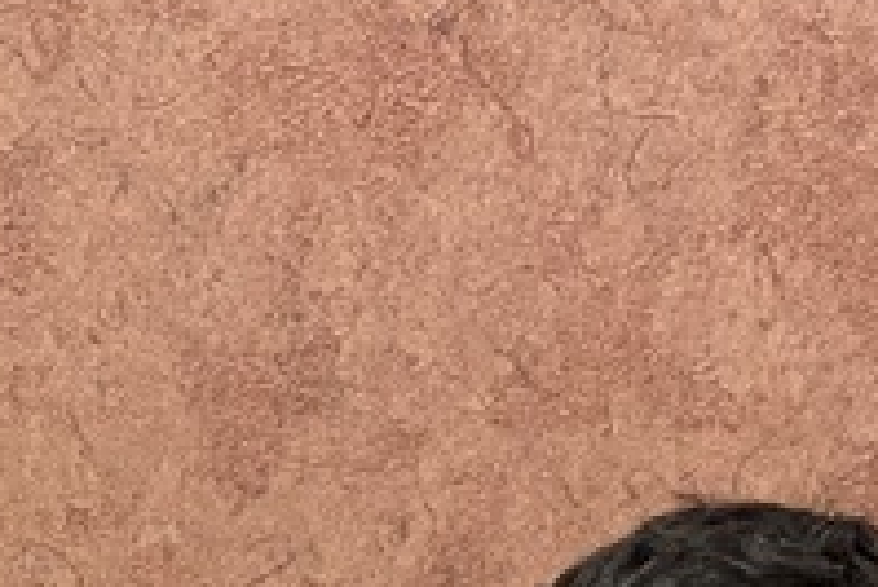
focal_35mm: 139
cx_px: -31
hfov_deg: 14.5
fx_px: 3392
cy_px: 1558
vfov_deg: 8.7
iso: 320
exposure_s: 1/60
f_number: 1.8
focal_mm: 4.25
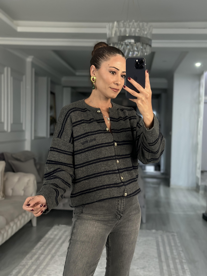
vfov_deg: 39.7
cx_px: 104
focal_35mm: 48
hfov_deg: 30.3
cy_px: 138
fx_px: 383
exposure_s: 1/35
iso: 400
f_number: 1.78
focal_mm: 6.86
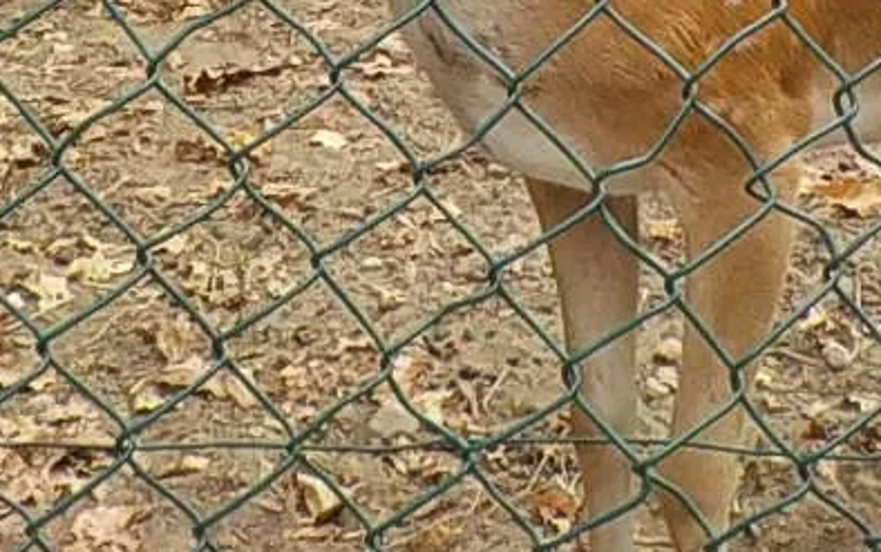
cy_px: -420
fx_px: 3100
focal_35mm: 129
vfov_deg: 9.7
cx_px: 414
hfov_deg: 16.2
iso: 125
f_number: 3.3
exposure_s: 1/125
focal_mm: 4.1
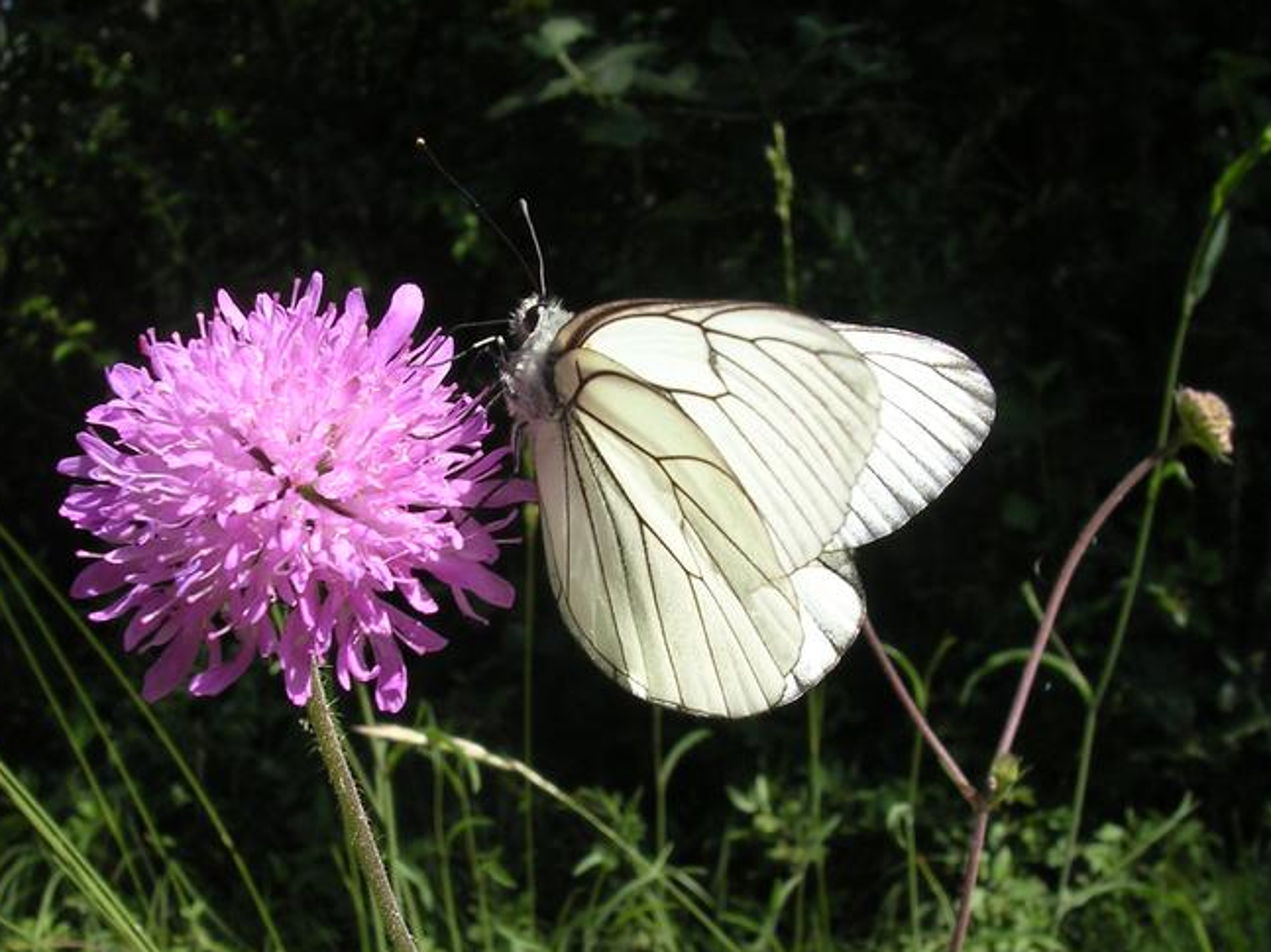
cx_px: 570
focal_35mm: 47
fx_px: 1725
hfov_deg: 40.4
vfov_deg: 30.8
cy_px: 573
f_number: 5.6
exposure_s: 1/191
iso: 100
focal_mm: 5.8
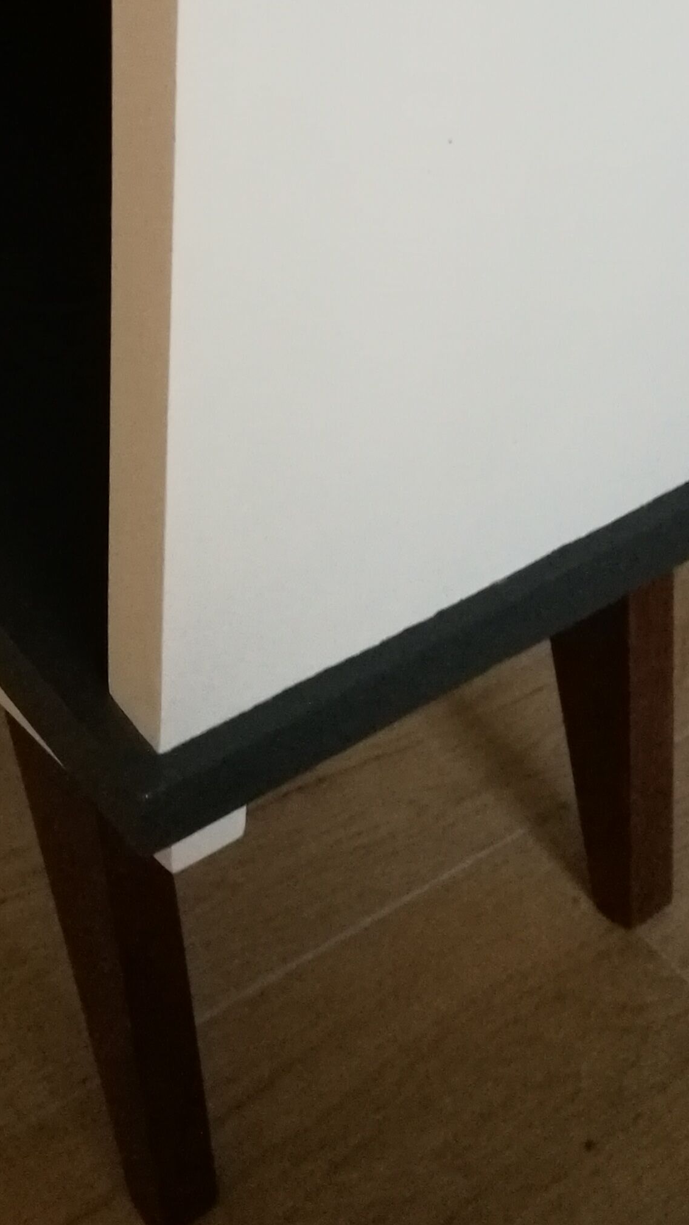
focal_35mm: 58
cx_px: 184
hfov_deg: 20.6
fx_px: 1883
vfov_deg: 34.5
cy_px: 184
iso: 800
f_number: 2.2
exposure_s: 1/17.1
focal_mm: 4.5
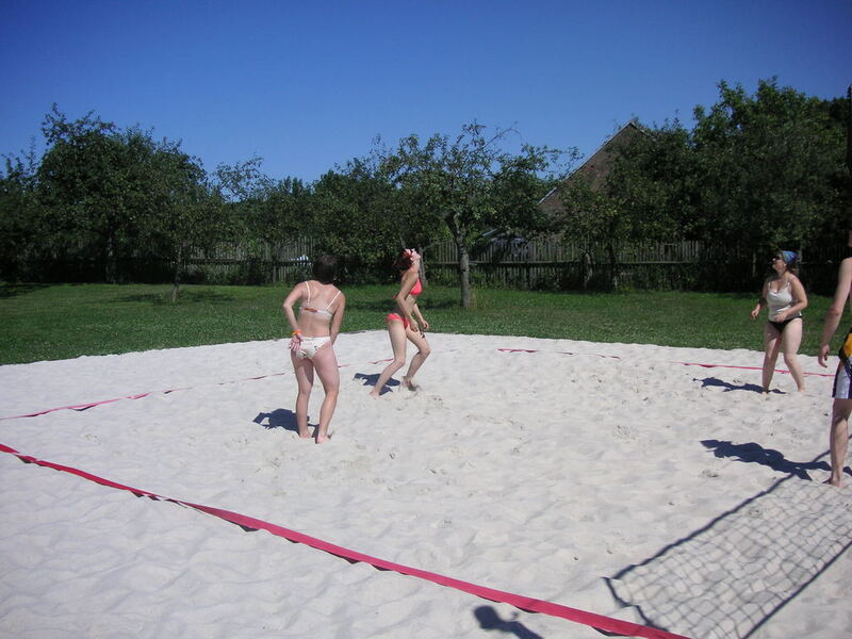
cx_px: 426
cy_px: 320
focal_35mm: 37
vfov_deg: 38.7
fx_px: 911
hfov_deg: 50.1
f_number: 6.7
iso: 50
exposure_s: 1/350
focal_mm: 6.1
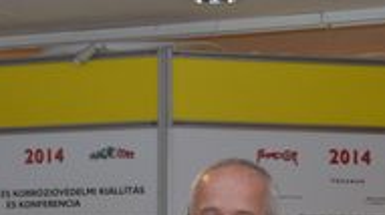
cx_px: 117
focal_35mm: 173
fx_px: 1761
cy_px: 300
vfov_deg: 6.9
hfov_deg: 12.5
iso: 800
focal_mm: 35
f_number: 4.5
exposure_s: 1/160
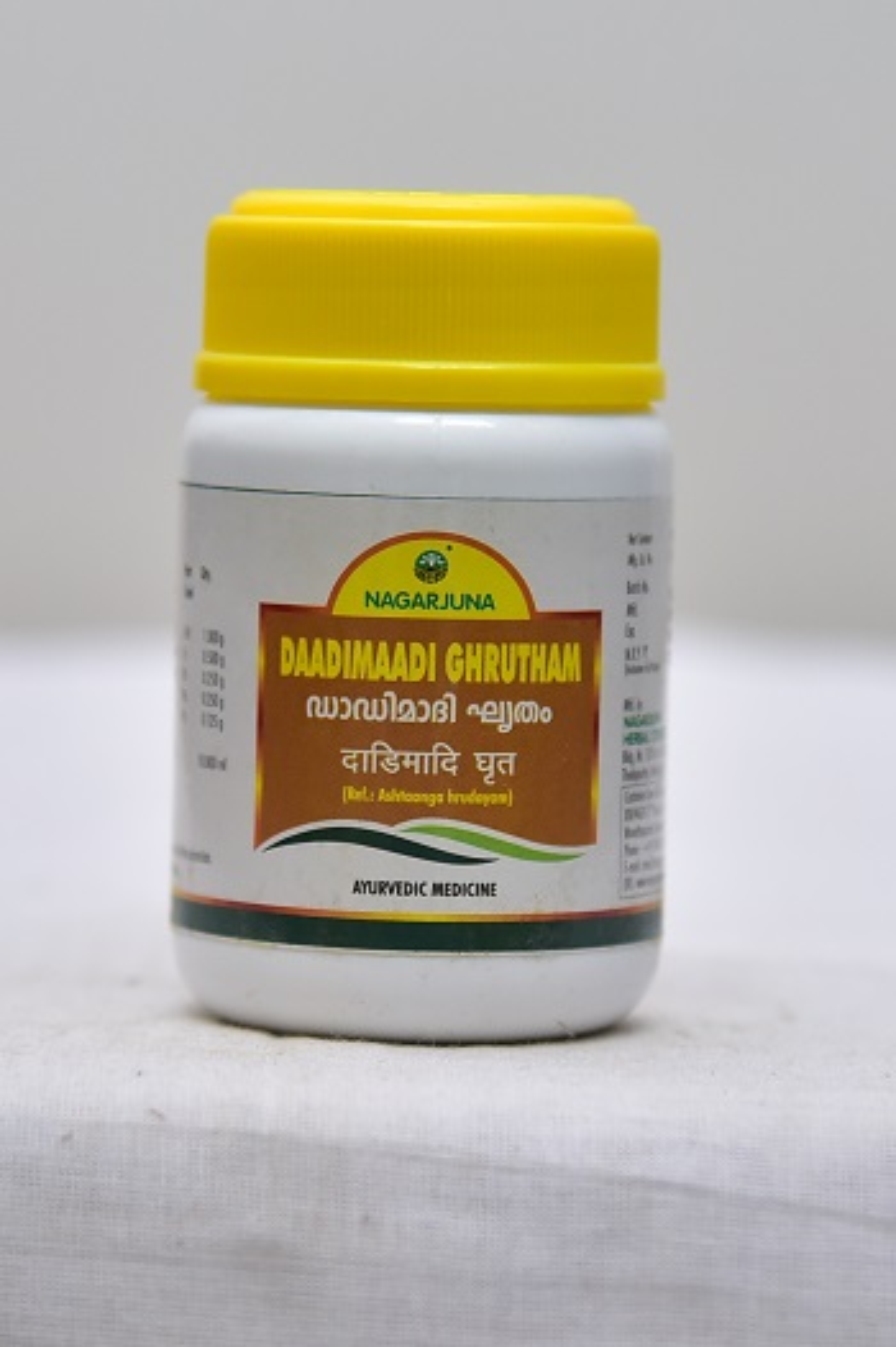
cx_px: 448
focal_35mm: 95
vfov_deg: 21.5
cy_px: 674
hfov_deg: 14.4
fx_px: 3551
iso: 1600
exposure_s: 1/125
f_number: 4
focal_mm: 95
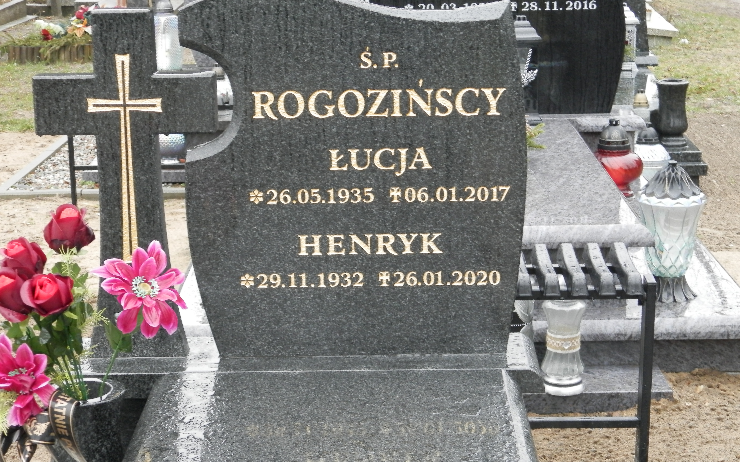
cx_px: 370
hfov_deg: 28.2
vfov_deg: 17.8
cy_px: 259
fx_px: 1472
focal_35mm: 73
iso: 200
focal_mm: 12.2
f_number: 4
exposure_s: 1/30
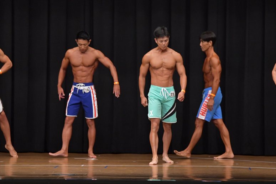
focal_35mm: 217
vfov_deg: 6.3
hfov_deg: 9.5
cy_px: 92
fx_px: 1663
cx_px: 138
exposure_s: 1/400
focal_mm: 145
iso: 6400
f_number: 5.6
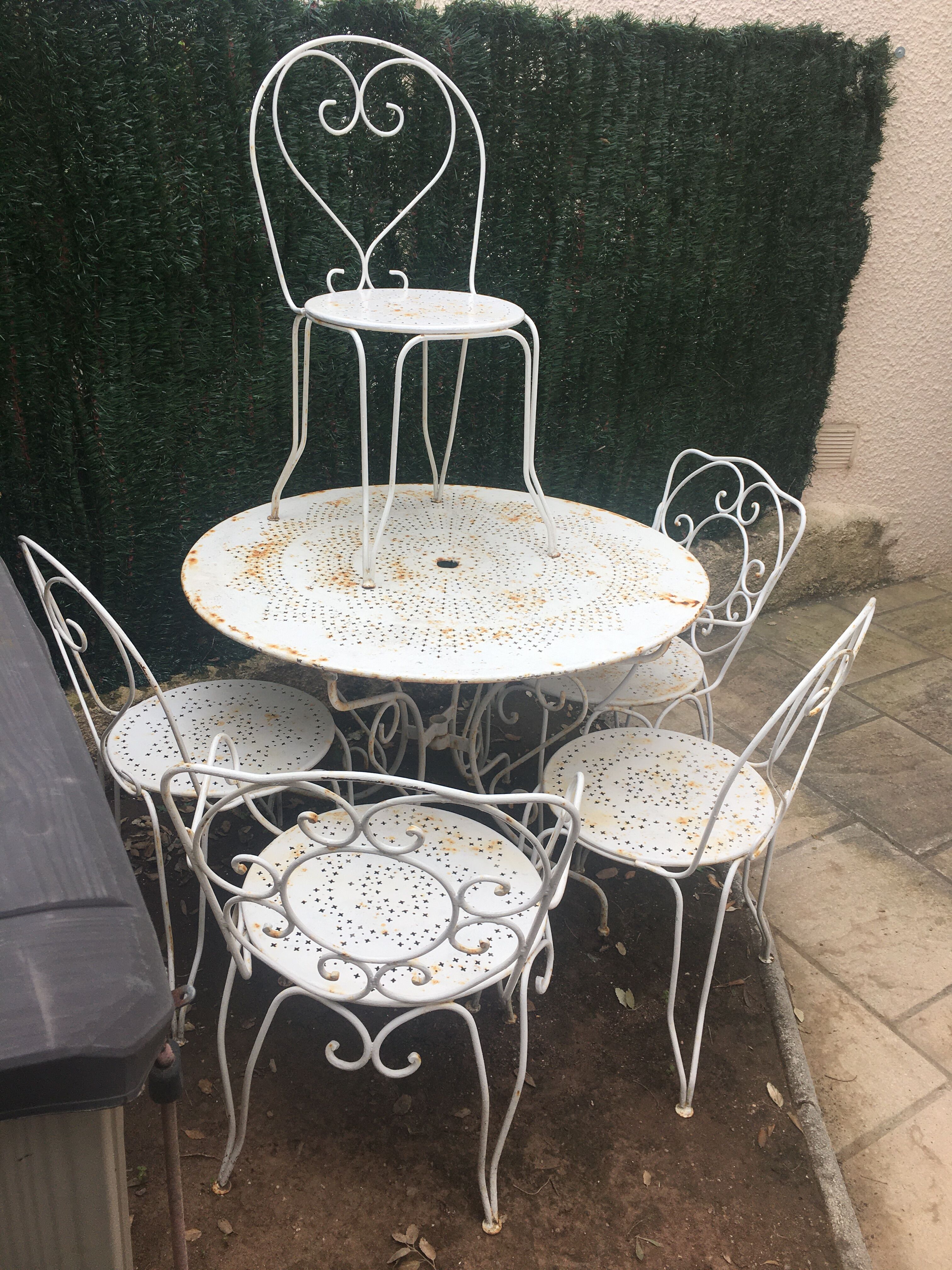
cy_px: 635
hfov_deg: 48.2
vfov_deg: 61.7
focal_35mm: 29
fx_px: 1063
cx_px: 476
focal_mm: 4.15
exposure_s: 1/178
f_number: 2.2
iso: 25
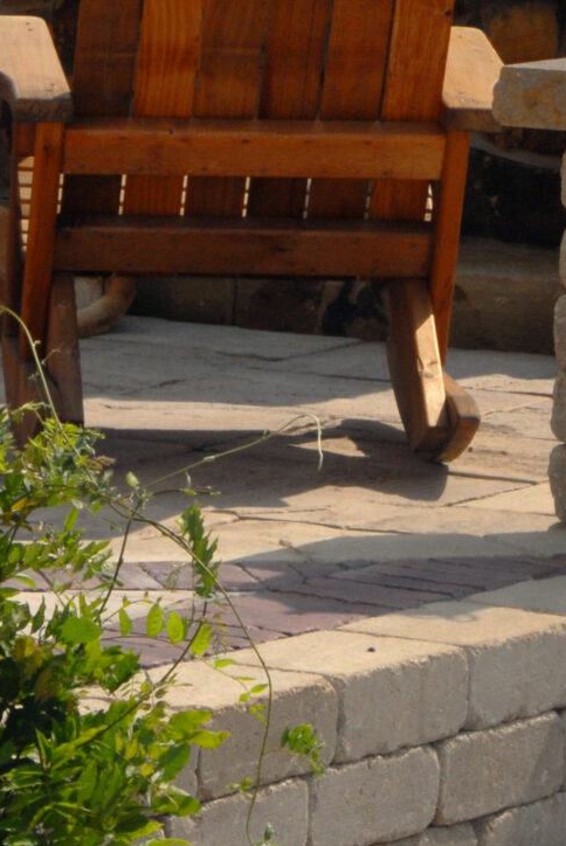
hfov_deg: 4.3
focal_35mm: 318
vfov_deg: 6.4
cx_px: 360
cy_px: -299
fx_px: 7494
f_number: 18
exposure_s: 1/250
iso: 200
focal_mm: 75
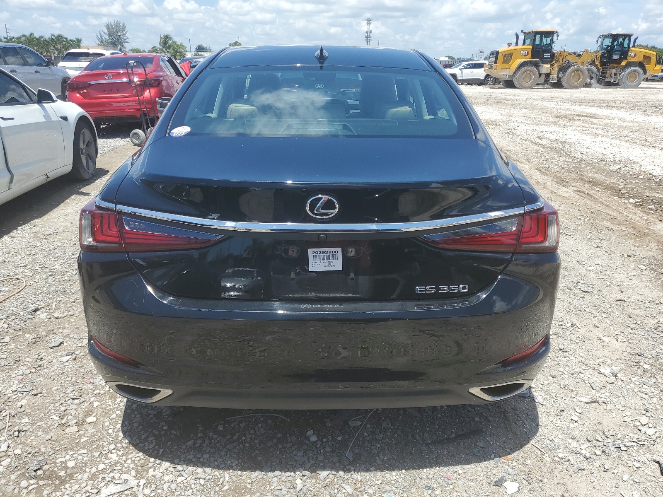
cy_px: 248
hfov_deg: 67.3
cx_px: 332
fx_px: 498
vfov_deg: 53.1
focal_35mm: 26
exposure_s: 1/2500
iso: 50
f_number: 1.5
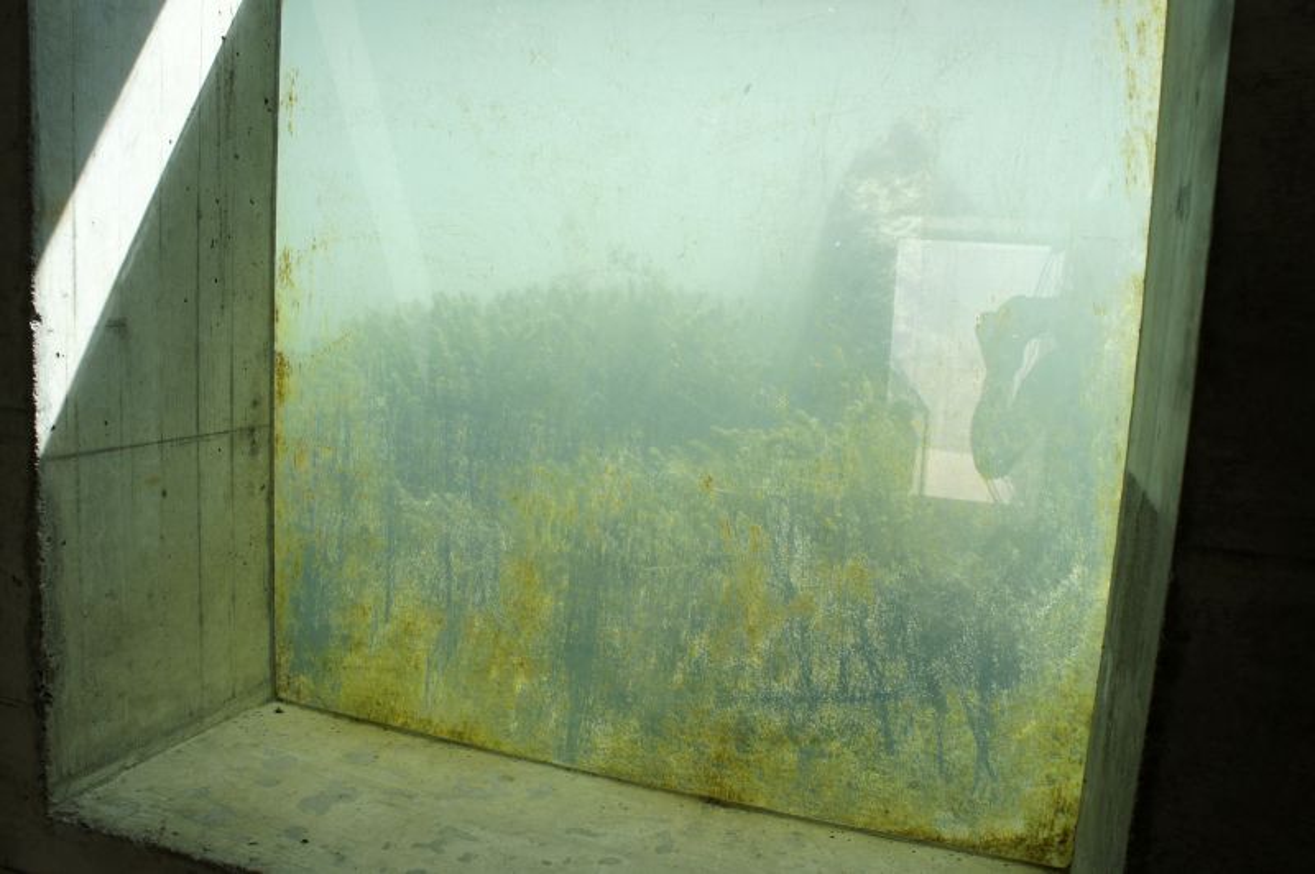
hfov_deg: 67.4
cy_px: 437
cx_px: 658
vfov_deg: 47.9
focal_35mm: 27
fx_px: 985
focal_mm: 18
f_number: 7.1
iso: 200
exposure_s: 1/125
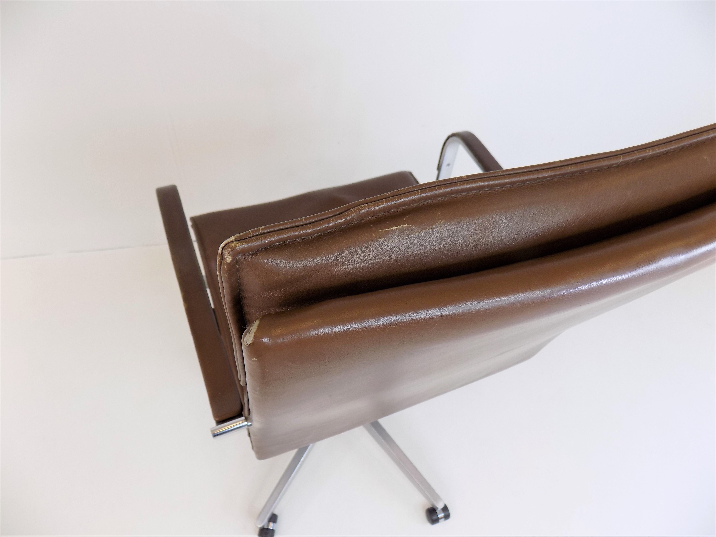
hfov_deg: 73.9
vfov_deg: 58.9
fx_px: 476
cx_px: 358
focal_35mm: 23
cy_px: 268
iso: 80
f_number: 3.1
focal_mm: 4
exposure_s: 1/40
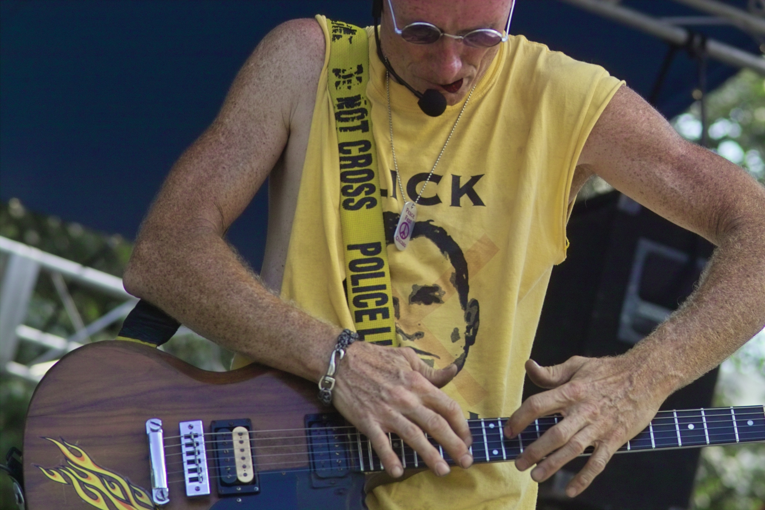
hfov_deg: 11.5
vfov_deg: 7.7
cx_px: 382
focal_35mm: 179
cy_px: 255
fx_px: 3803
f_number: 4.5
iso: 200
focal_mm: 105
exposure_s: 1/250
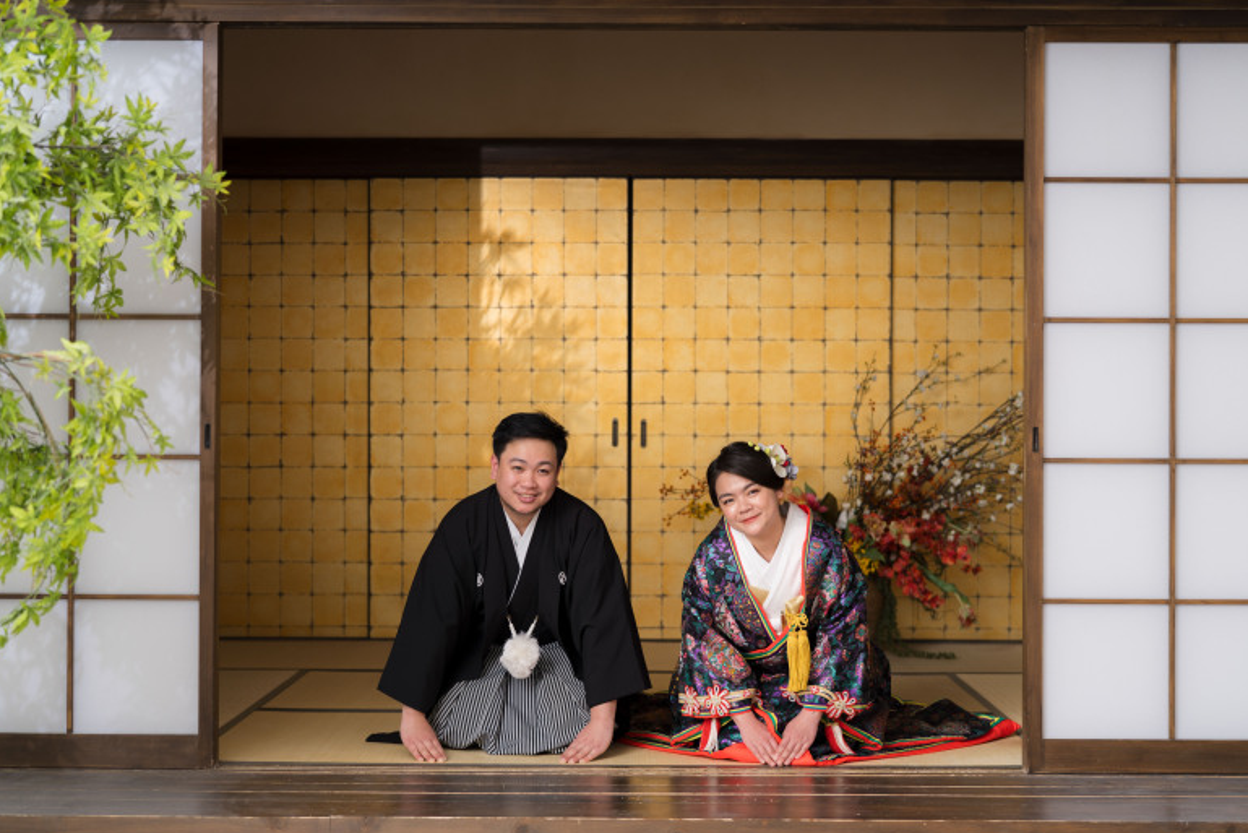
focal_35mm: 52
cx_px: 630
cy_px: 418
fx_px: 1803
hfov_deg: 38.2
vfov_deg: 26.0
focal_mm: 50
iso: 125
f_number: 2
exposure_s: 1/100
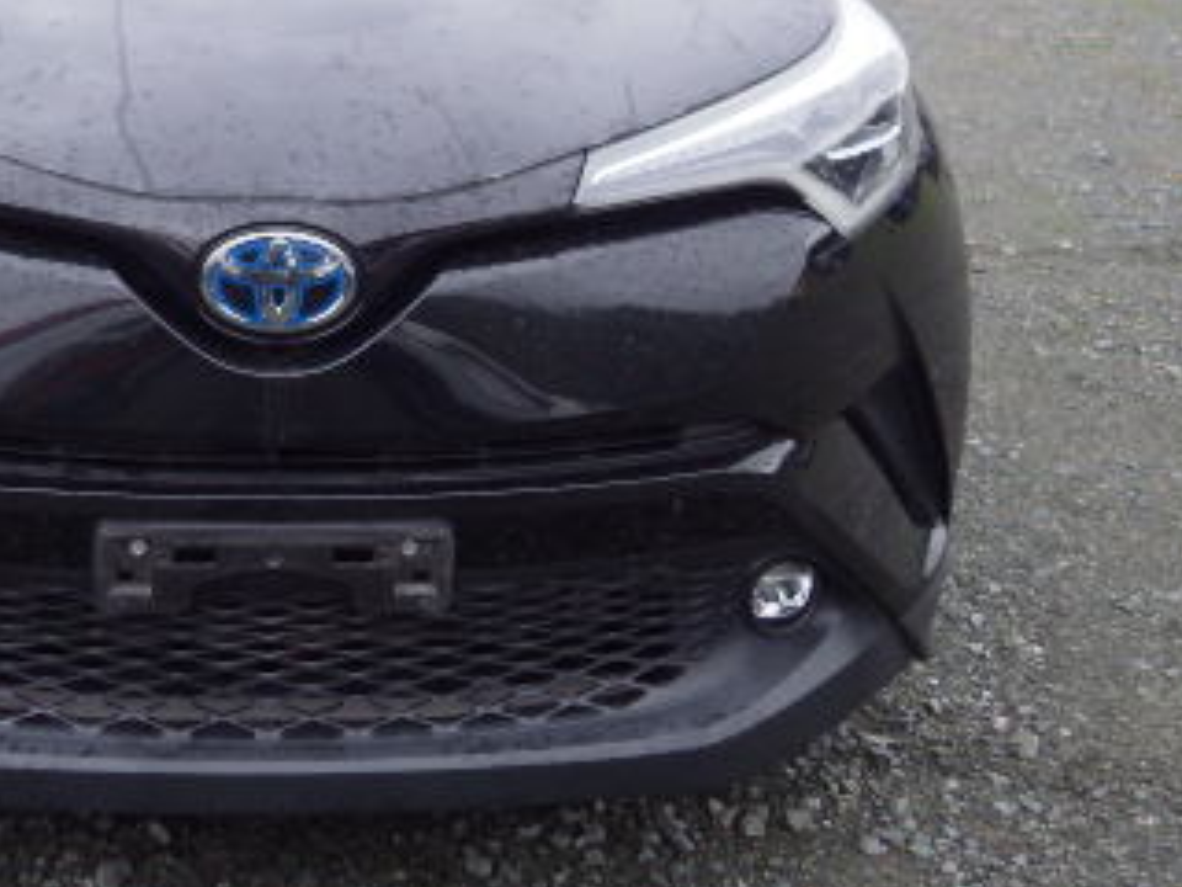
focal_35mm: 50
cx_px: 284
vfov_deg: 28.0
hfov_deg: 37.2
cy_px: 85
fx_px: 1707
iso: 250
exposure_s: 1/125
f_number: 2
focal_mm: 4.5
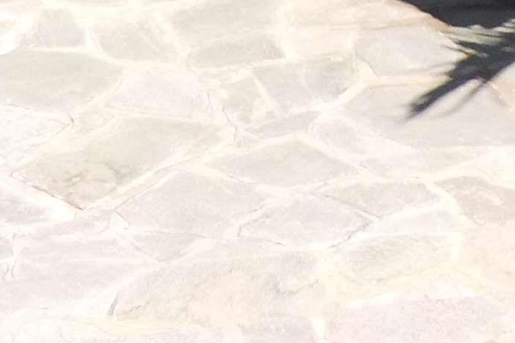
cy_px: -410
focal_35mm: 137
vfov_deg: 9.2
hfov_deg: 14.9
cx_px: 428
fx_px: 1959
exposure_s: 1/800
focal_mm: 4.1
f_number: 3.3
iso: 125
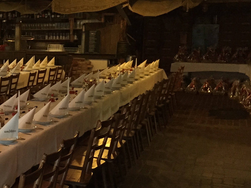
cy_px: 95
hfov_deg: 24.3
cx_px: -57
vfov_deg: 20.4
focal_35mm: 72
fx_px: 522
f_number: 2.2
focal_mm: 4.15
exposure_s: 1/20
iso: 250
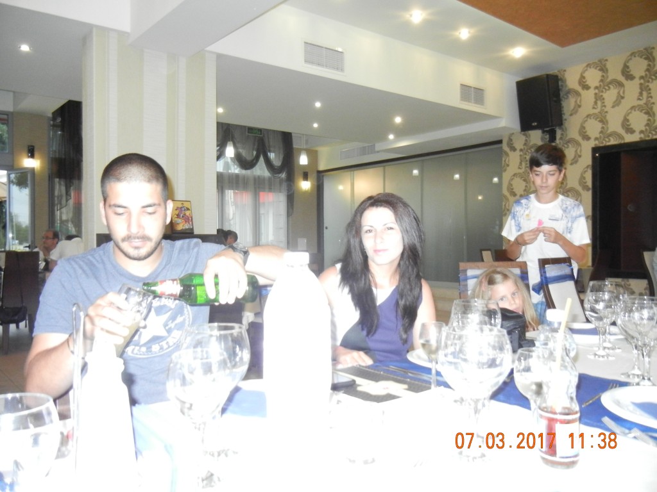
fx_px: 569
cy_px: 246
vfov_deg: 46.8
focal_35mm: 30
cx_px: 328
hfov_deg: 60.0
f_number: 3.5
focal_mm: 5.4
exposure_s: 1/30
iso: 800
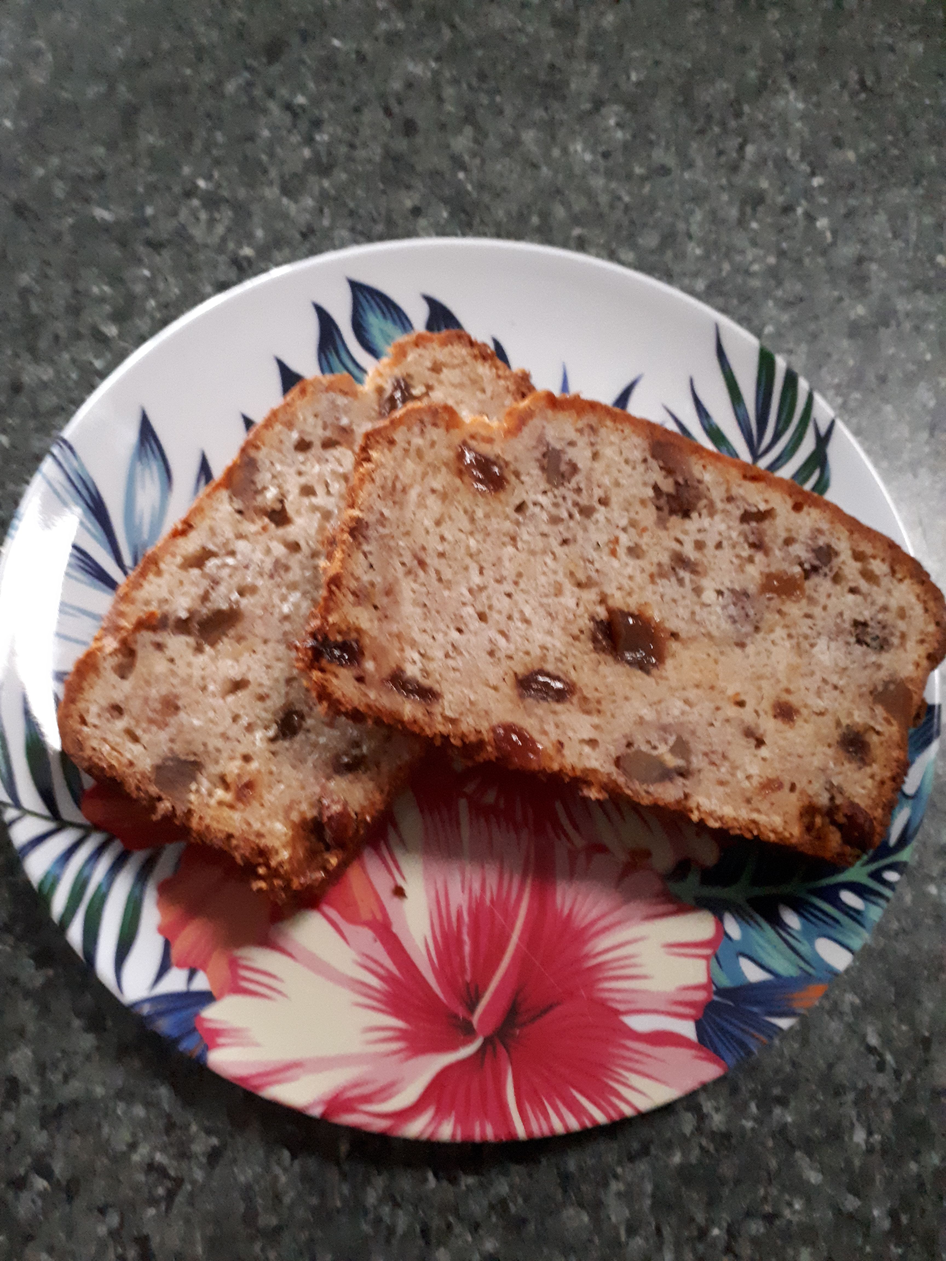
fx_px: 984
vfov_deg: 65.3
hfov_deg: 51.4
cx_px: 473
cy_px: 630
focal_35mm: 27
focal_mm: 3.6
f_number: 1.9
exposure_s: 1/17
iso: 800
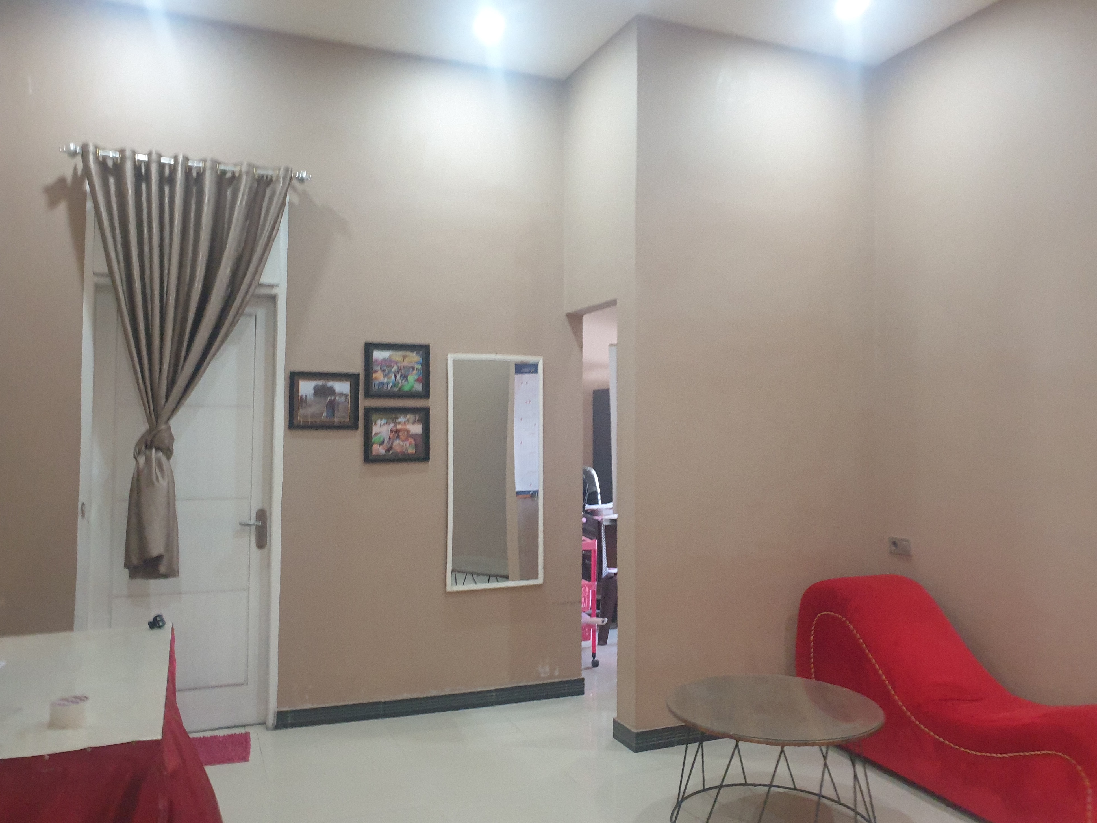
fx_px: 856
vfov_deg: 51.3
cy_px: 405
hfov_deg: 65.3
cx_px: 555
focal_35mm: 27
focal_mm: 4.3
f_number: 2.4
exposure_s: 1/20
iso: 320
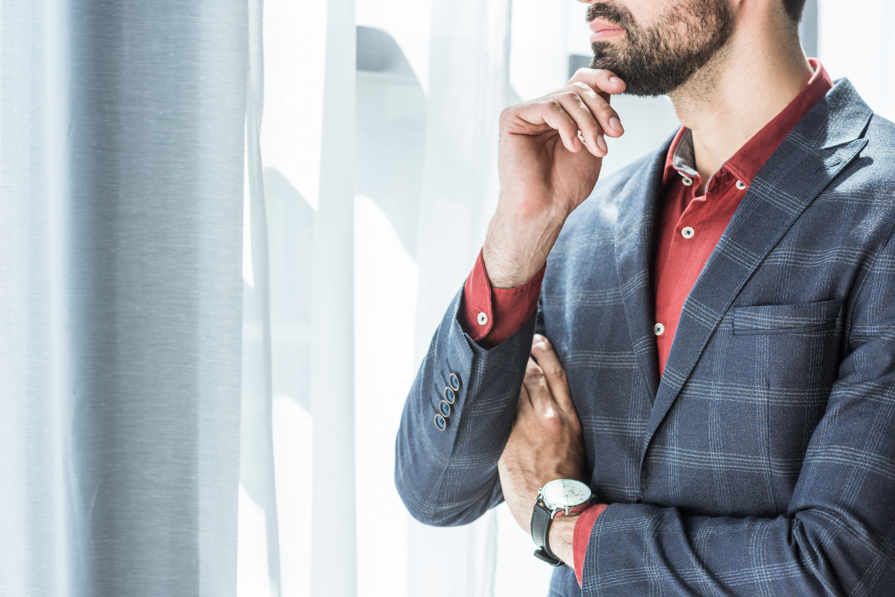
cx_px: 448
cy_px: 298
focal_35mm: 85
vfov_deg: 16.1
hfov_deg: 23.9
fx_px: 2114
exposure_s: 1/160
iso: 125
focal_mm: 85
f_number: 4
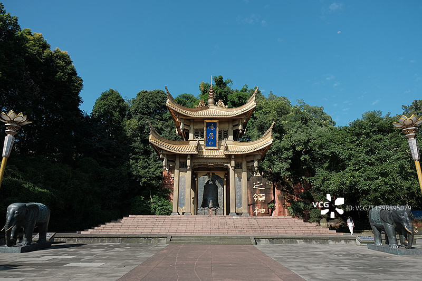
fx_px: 281
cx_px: 211
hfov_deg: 73.8
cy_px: 140
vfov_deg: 53.1
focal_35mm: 24
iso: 200
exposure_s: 1/1000
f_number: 4
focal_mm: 16
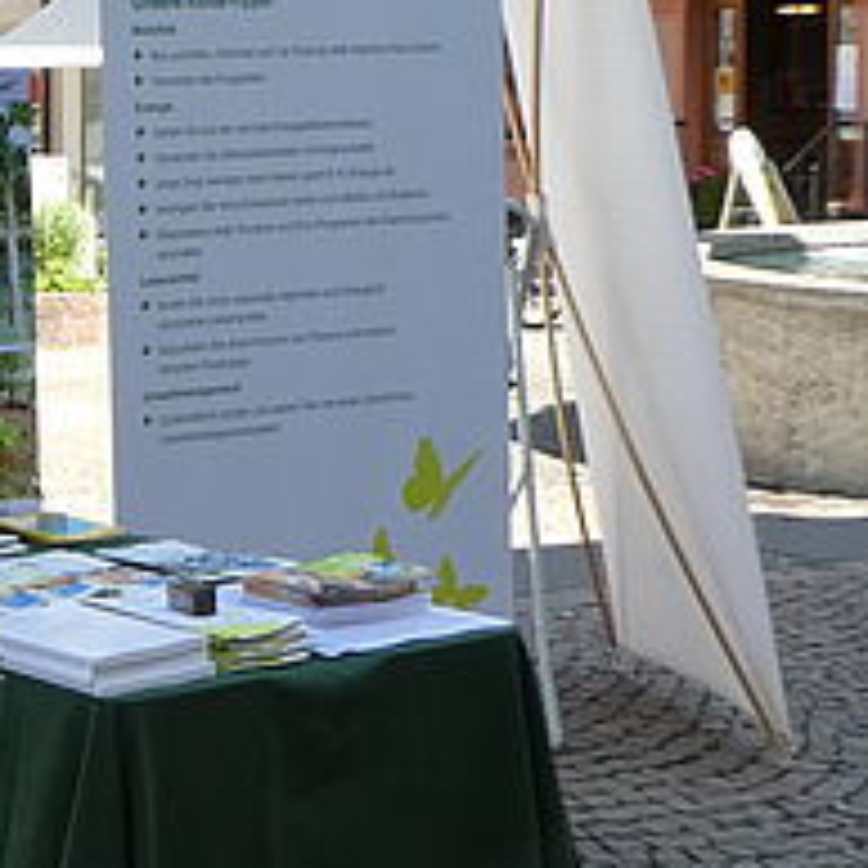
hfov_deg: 16.7
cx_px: -648
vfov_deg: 19.7
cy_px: 301
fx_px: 2496
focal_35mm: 88
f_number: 3.3
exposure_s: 1/200
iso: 80
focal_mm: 4.3
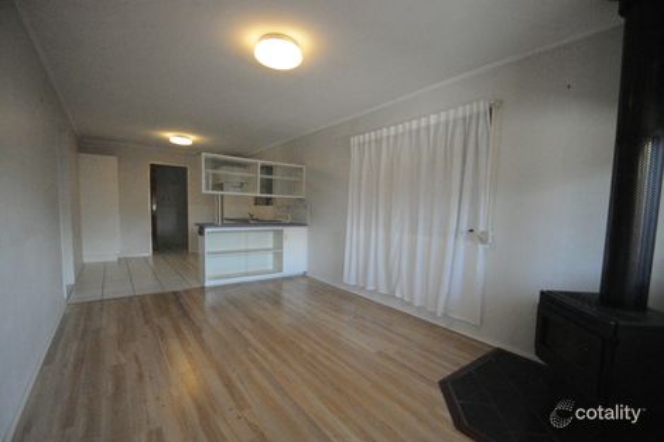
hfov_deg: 100.4
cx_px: 332
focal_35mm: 15
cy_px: 221
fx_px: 277
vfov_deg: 77.3
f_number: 3.5
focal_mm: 10
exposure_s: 1/1250
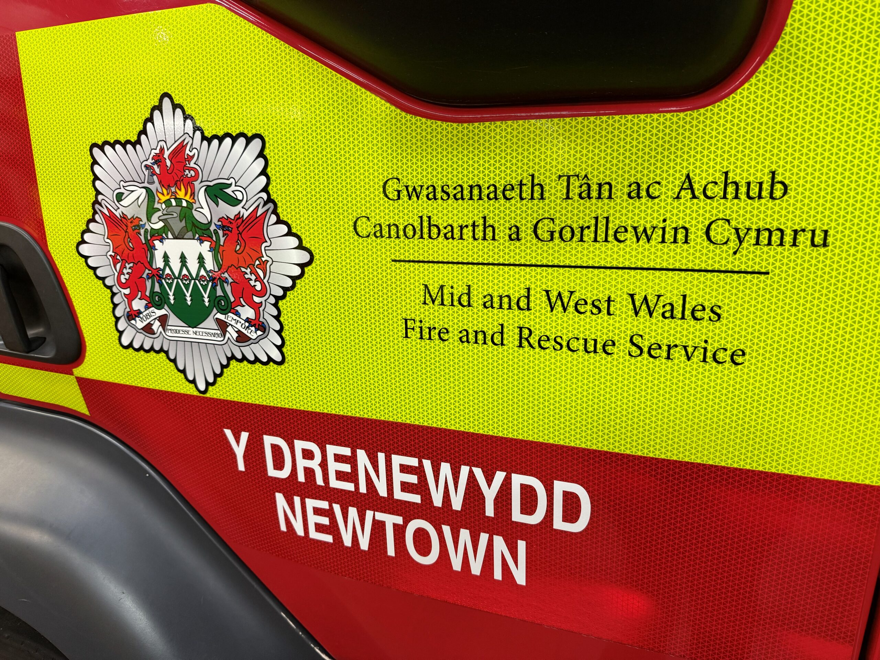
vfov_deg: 56.8
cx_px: 440
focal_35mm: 24
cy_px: 330
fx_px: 610
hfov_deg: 71.6
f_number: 1.78
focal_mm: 6.76
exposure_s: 1/50
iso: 250
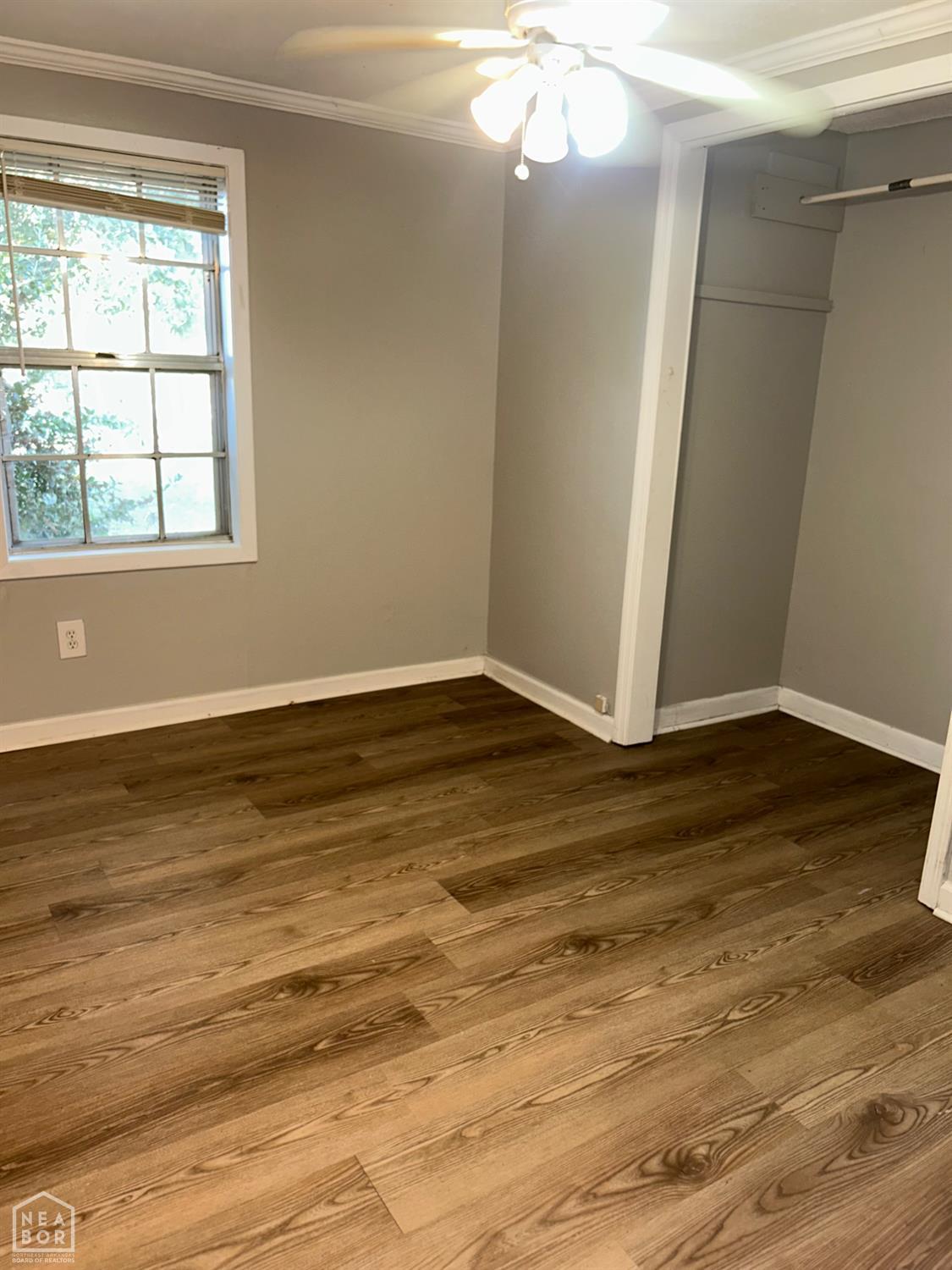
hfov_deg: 53.1
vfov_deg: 67.3
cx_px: 476
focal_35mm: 26
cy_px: 635
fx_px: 953
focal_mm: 5.7
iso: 64
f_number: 1.5
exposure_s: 1/14
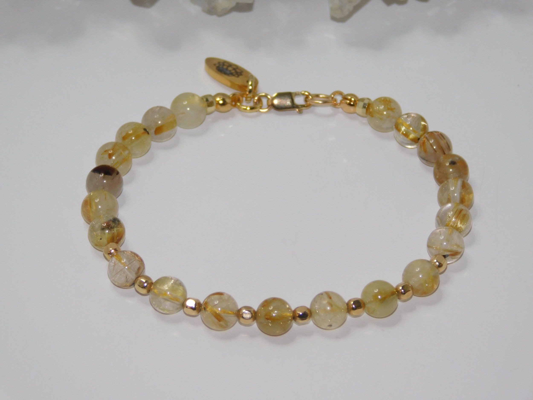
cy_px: 200
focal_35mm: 232
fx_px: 3572
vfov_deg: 6.4
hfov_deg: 8.5
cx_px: 266
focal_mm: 41.3
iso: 200
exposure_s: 1/60
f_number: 5.6
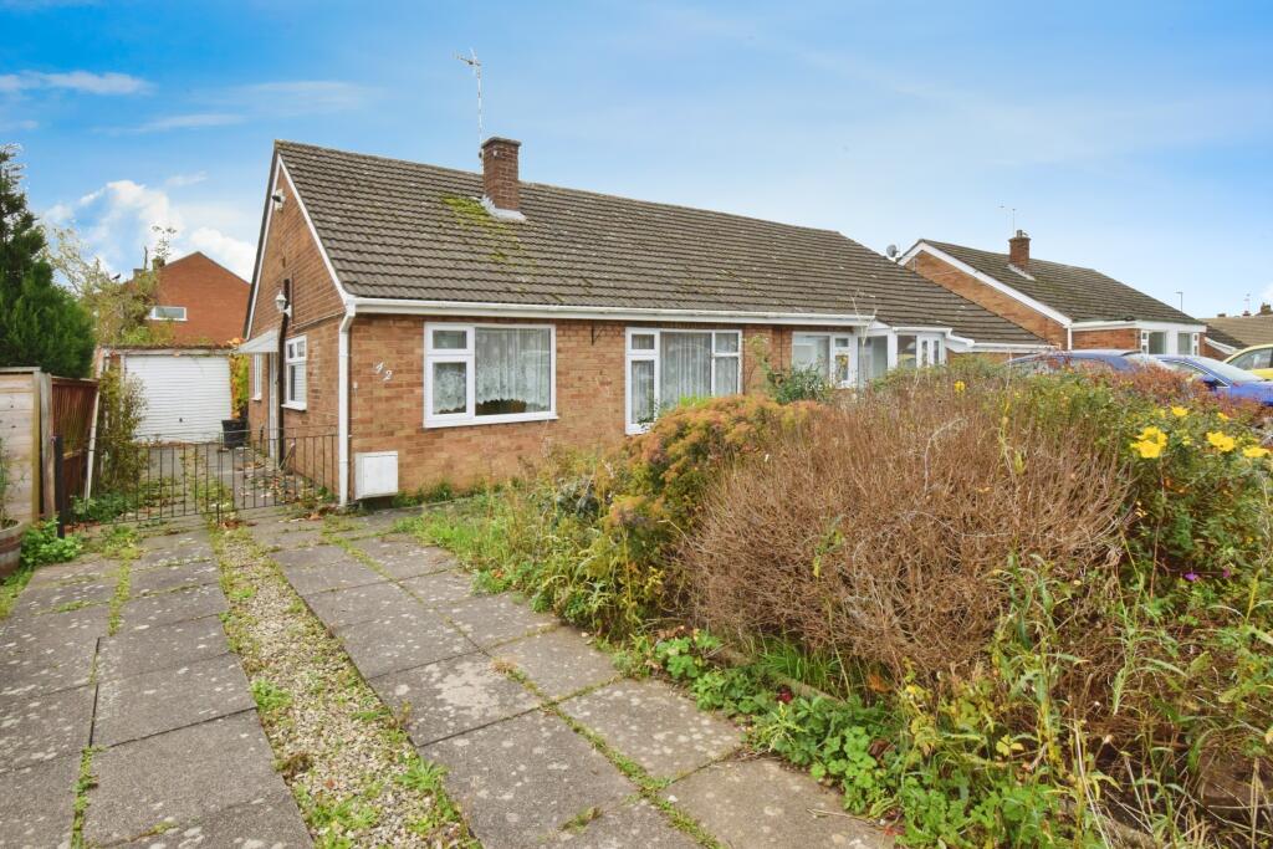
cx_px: 636
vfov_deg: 67.4
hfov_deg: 90.0
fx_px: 637
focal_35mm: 18
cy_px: 424
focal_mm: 12
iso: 1000
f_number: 9
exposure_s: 1/250
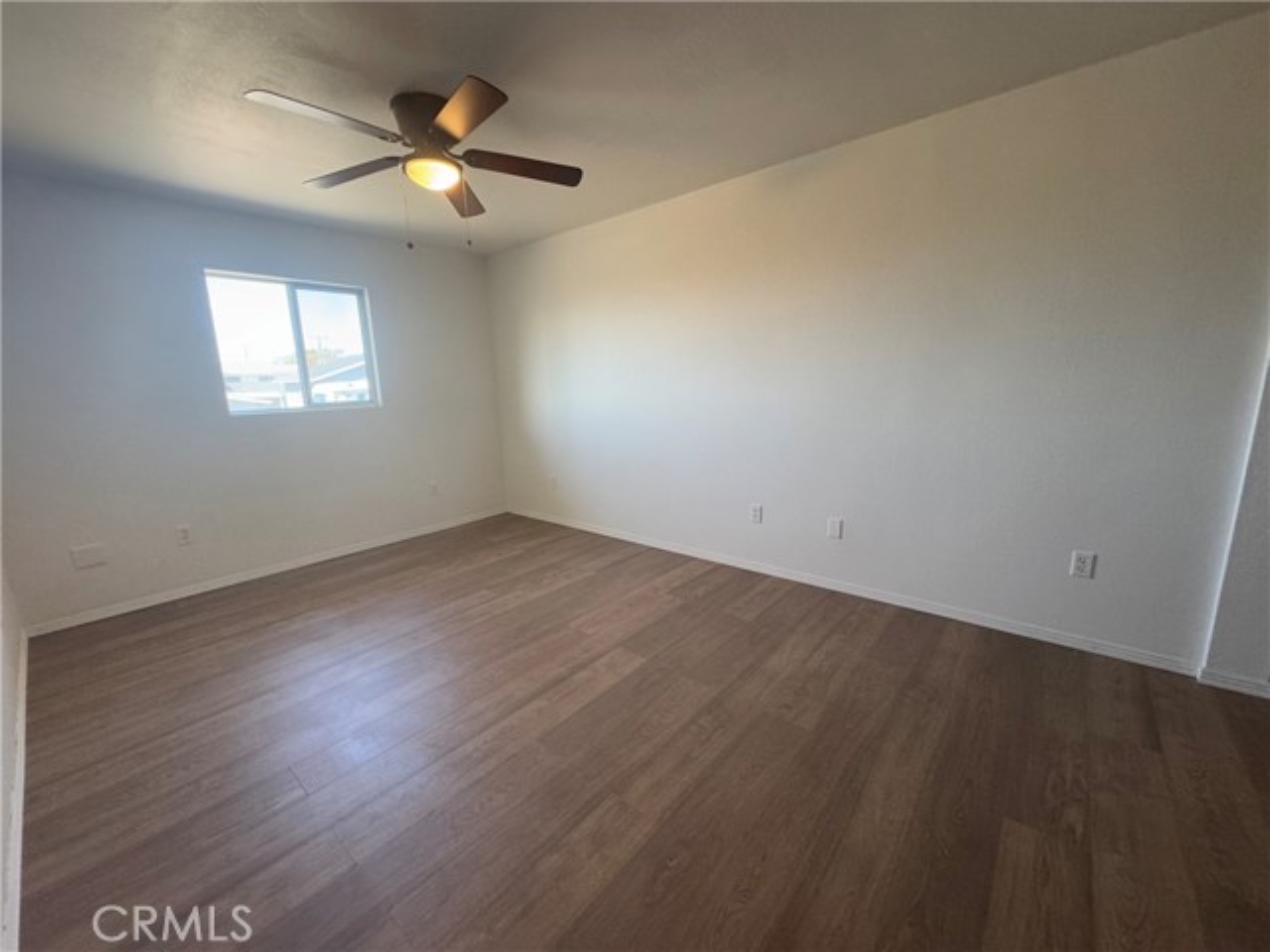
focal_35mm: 14
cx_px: 635
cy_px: 476
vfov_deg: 85.7
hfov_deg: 102.1
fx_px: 514
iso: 250
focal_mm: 2.22
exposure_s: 1/120
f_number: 2.2
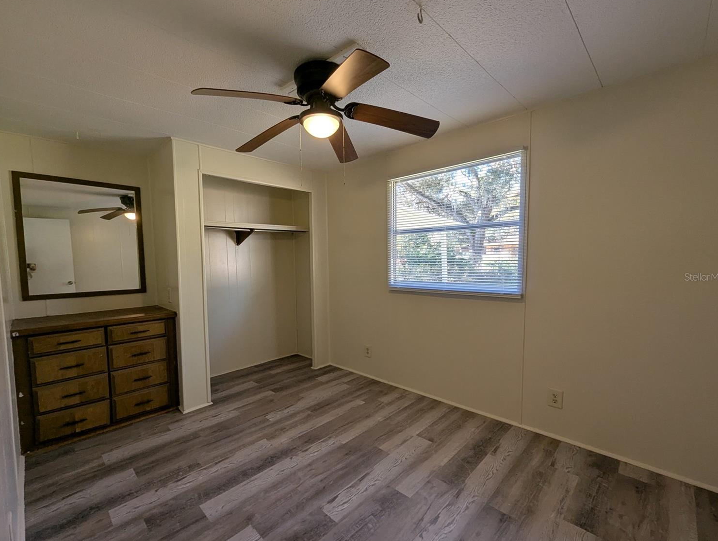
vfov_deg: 85.8
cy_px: 277
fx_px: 291
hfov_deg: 101.9
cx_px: 343
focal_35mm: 14
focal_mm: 1.95
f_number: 2.2
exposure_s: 1/60
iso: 51
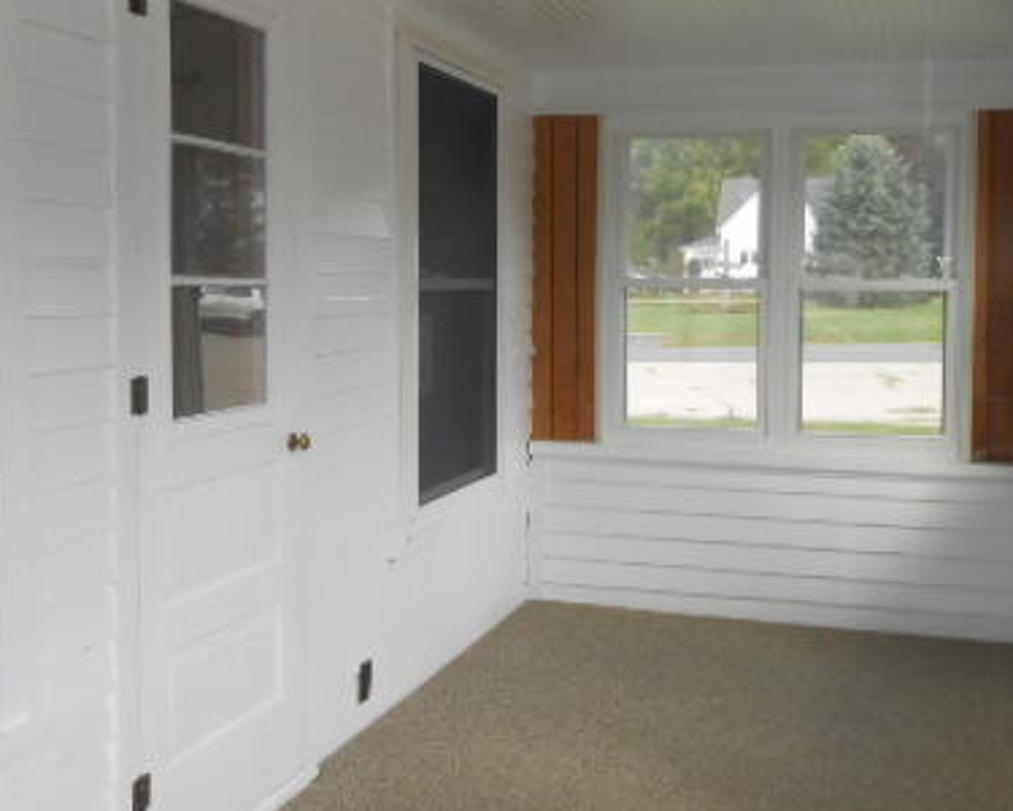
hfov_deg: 37.3
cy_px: 343
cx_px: 446
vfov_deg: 30.2
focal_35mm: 50
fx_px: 1499
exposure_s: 1/60
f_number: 3.8
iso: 80
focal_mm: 5.3
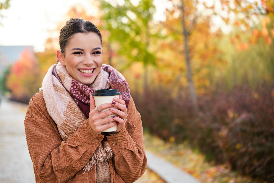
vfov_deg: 11.4
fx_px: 913
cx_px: 137
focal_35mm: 120
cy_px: 92
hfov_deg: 17.1
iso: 160
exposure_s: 1/125
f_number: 4
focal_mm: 80
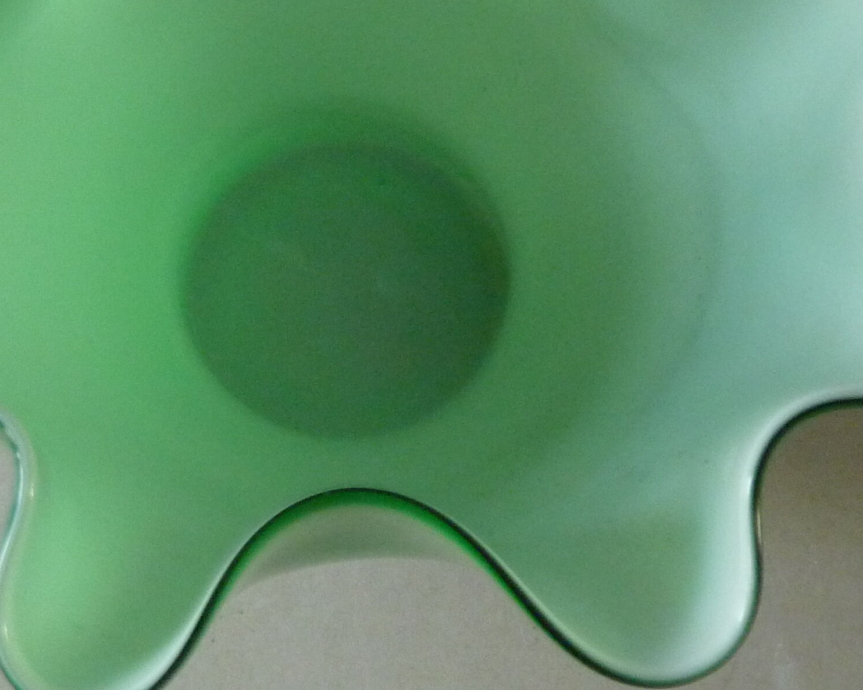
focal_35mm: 60
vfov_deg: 25.2
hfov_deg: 31.3
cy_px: 212
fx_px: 1532
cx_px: 314
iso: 320
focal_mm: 4.1
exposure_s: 1/30
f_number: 3.3
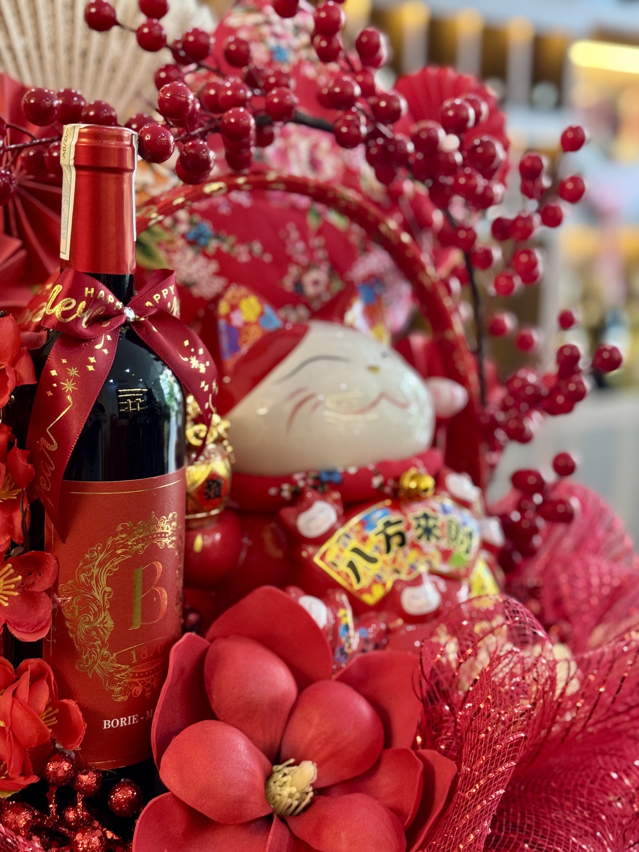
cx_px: 320
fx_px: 1181
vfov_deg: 39.7
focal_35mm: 48
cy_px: 426
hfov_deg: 30.3
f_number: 1.78
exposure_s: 1/50
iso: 250
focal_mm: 6.76
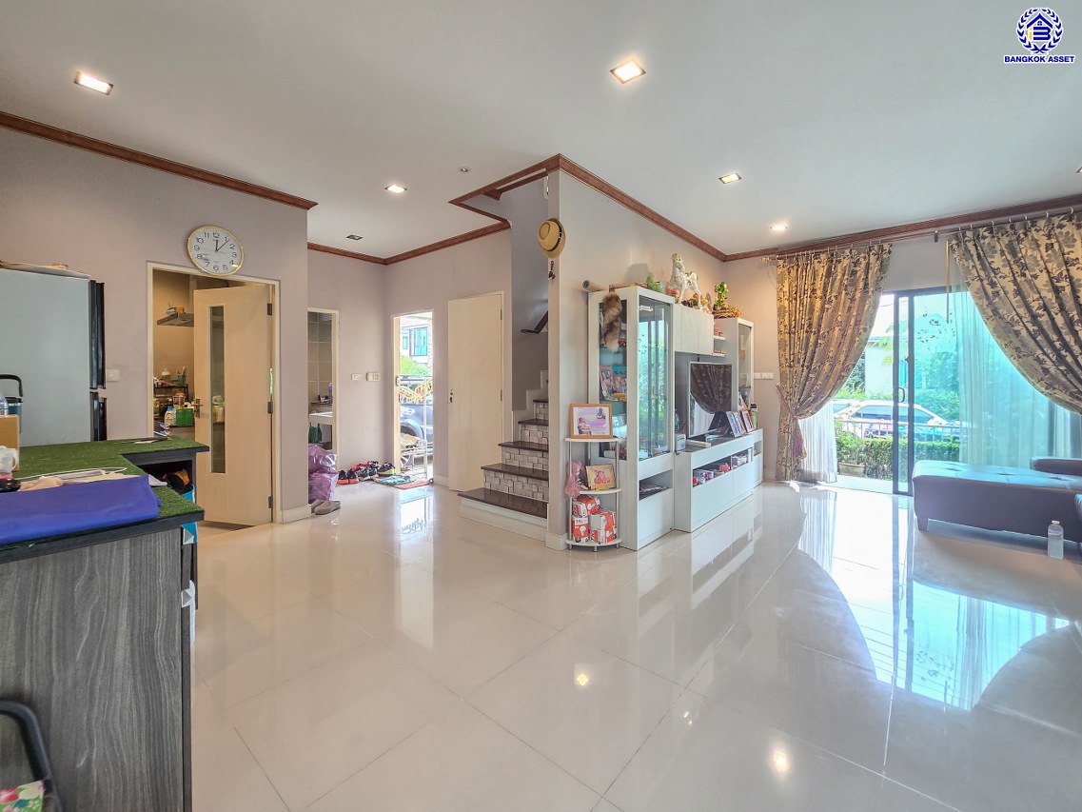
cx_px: 541
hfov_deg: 106.2
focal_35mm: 13
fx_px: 406
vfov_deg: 89.9
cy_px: 406
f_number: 2.2
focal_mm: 2.2
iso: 50
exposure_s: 1/730
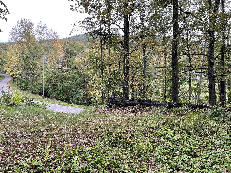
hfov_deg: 67.3
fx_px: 174
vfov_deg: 53.1
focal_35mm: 26
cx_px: 116
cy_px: 86
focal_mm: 5.1
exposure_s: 1/121
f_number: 1.6
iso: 50
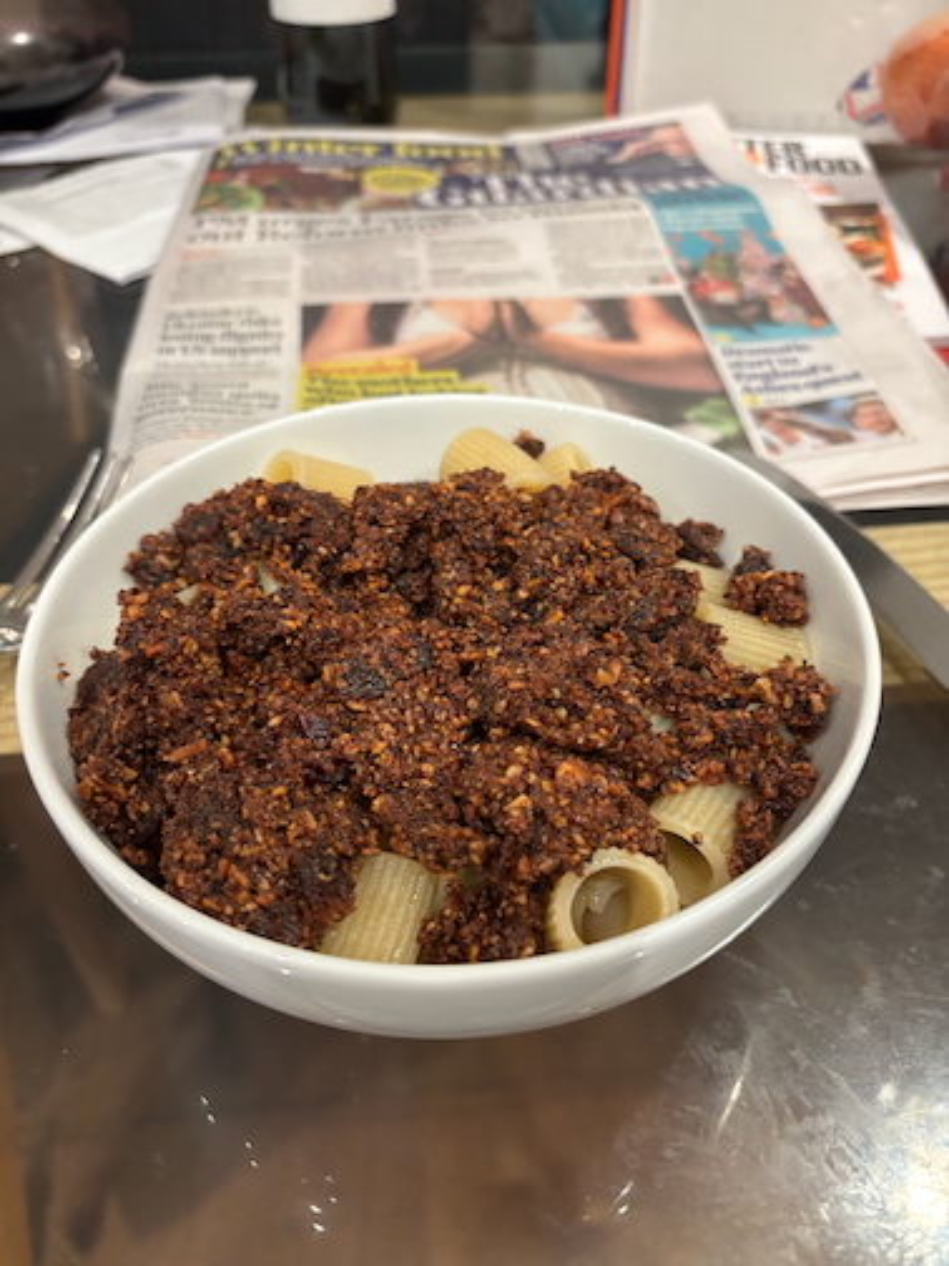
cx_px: 474
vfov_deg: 67.3
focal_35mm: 26
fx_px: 950
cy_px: 633
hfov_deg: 53.1
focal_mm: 5.96
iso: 500
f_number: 1.6
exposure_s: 1/42
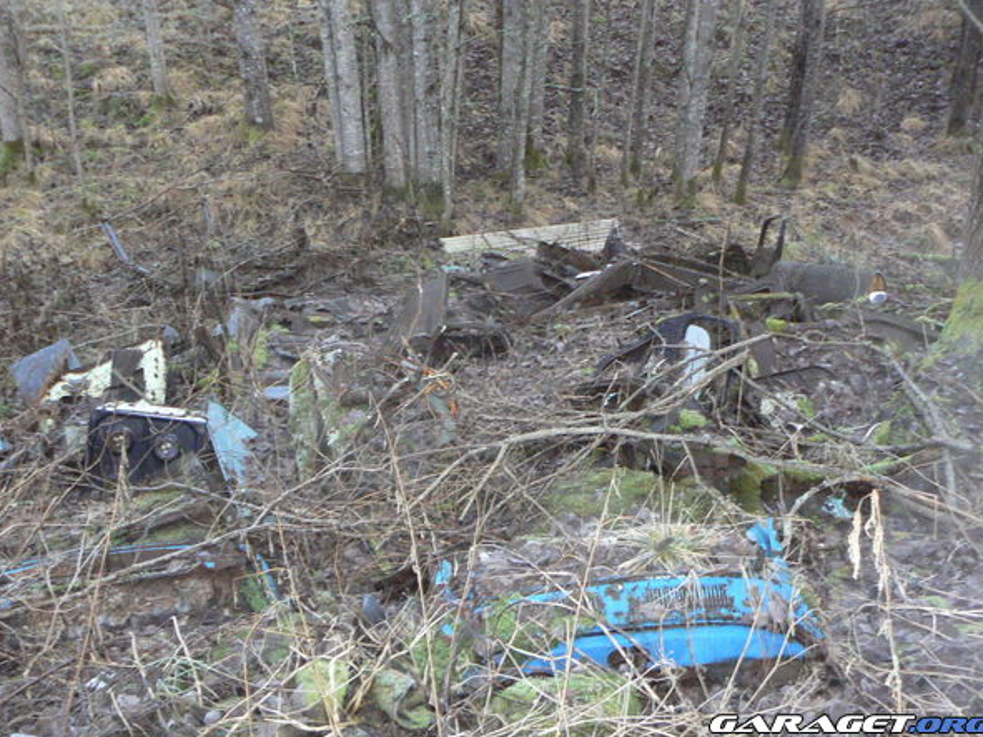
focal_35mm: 39
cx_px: 462
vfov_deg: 36.8
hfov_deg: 47.8
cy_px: 341
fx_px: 1107
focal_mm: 6
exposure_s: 1/30
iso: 400
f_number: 2.8
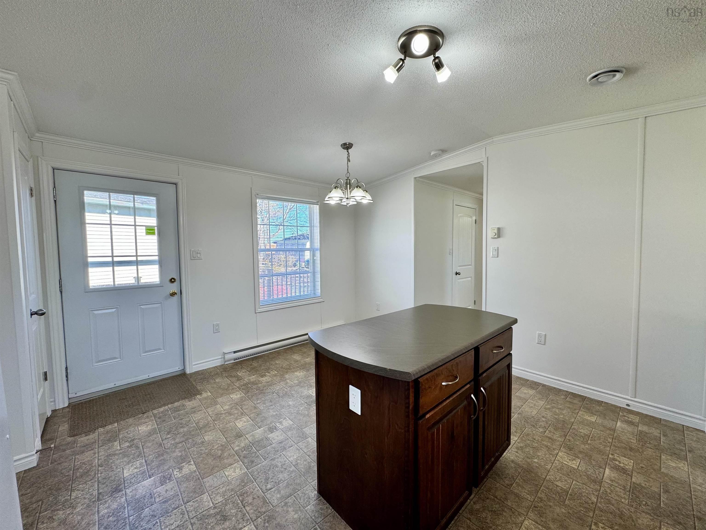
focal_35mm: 14
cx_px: 353
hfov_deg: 102.1
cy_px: 265
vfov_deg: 85.7
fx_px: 286
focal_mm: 2.22
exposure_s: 1/120
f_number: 2.2
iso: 50
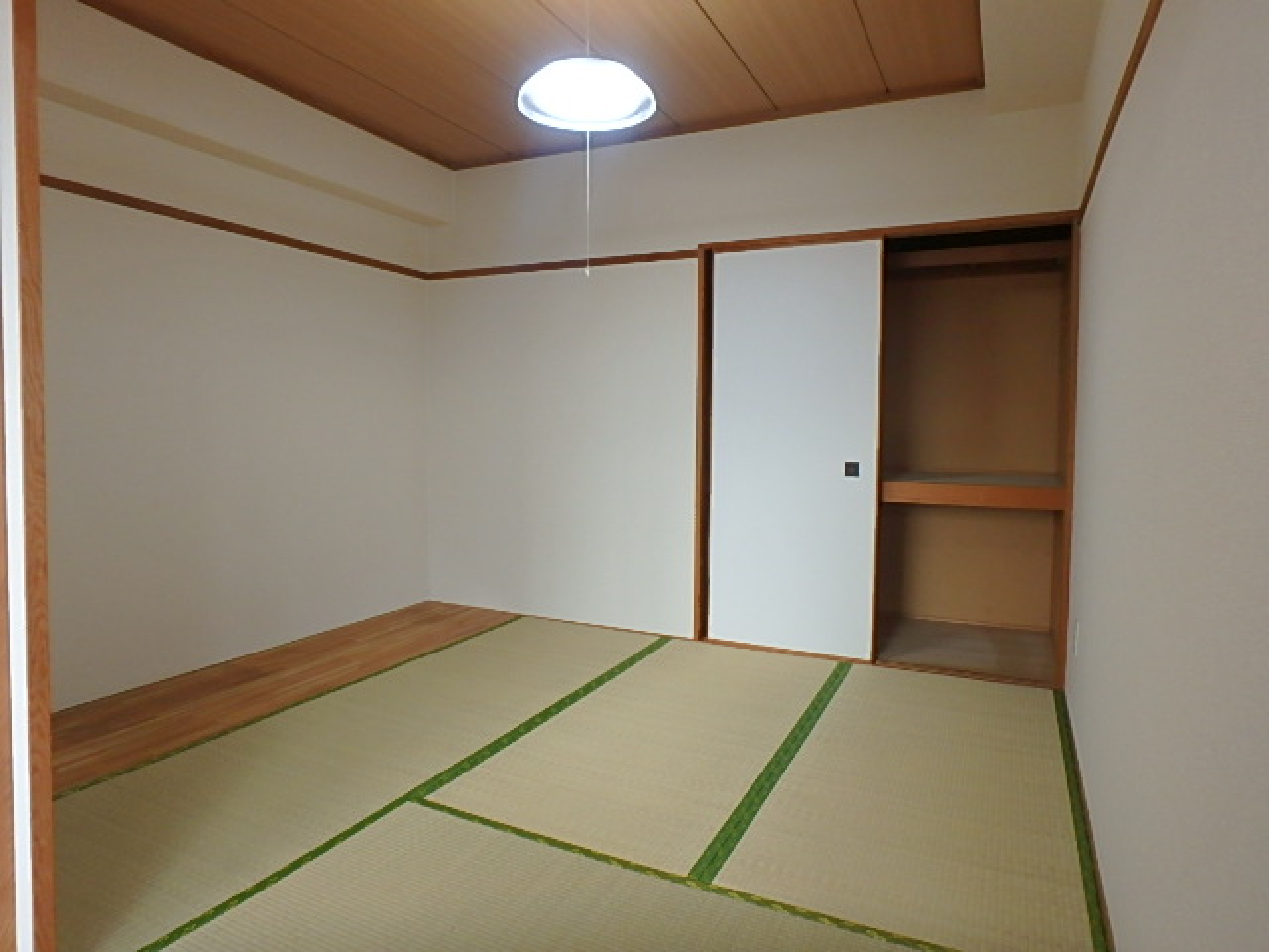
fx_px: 770
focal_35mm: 21
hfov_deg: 79.0
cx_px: 634
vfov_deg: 63.4
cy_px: 476
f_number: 3.5
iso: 200
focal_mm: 3.7
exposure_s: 1/60
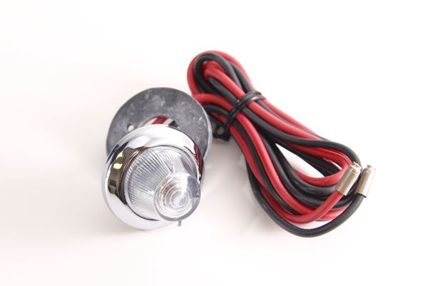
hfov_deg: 18.2
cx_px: 214
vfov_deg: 12.3
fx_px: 1332
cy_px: 143
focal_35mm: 112
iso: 1600
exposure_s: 1/250
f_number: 10
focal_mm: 112
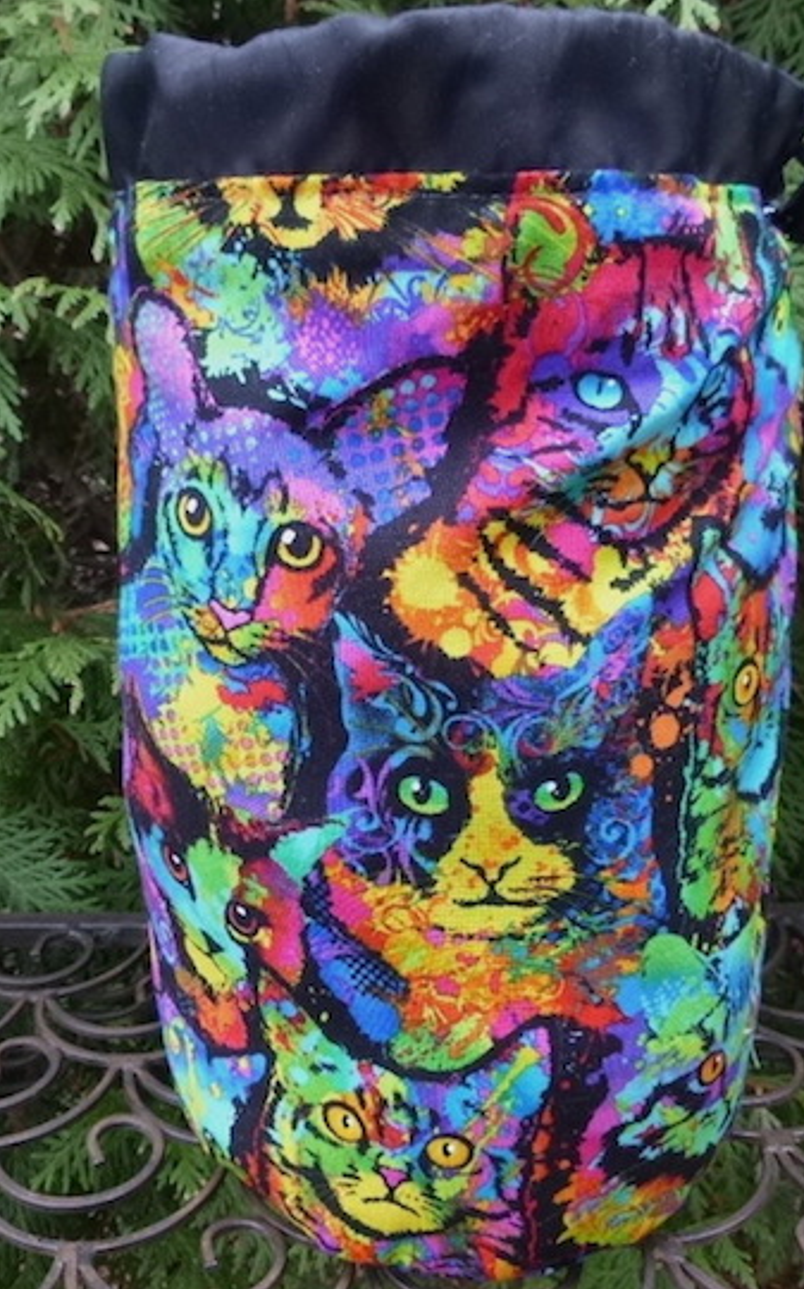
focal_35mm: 27
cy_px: 635
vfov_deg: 68.4
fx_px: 948
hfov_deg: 45.7
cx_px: 489
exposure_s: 1/60
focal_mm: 4.5
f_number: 3.9
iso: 250
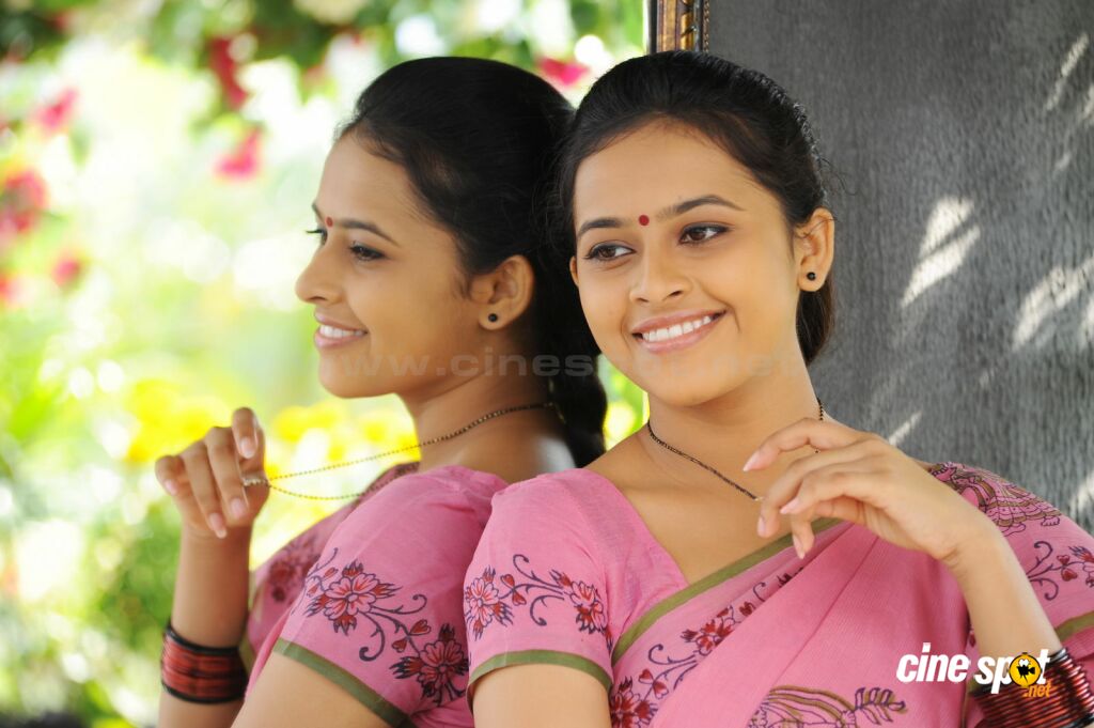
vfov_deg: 7.4
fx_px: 5617
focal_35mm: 185
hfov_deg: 11.1
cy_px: 364
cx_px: 547
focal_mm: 185
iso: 200
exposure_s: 1/125
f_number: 4.5
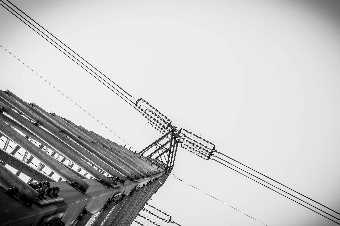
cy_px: 113
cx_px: 170
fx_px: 708
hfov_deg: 27.0
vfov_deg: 18.2
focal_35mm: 75
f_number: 16
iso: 100
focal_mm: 50
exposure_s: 1/50
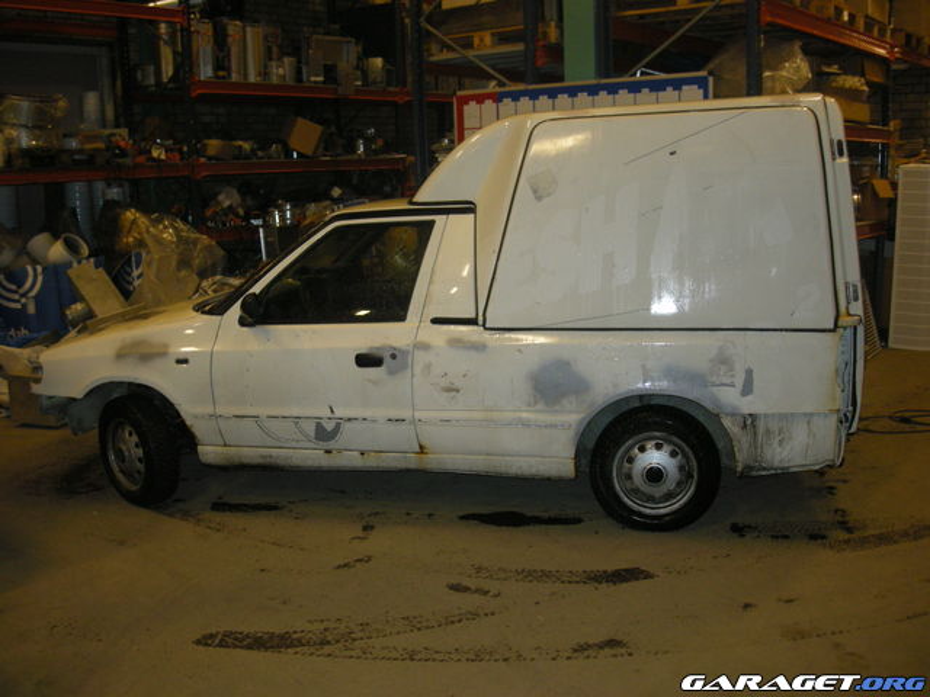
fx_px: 940
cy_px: 348
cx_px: 465
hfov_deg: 52.6
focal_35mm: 35
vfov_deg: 40.7
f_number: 2.8
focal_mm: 5.7
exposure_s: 1/30
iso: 144
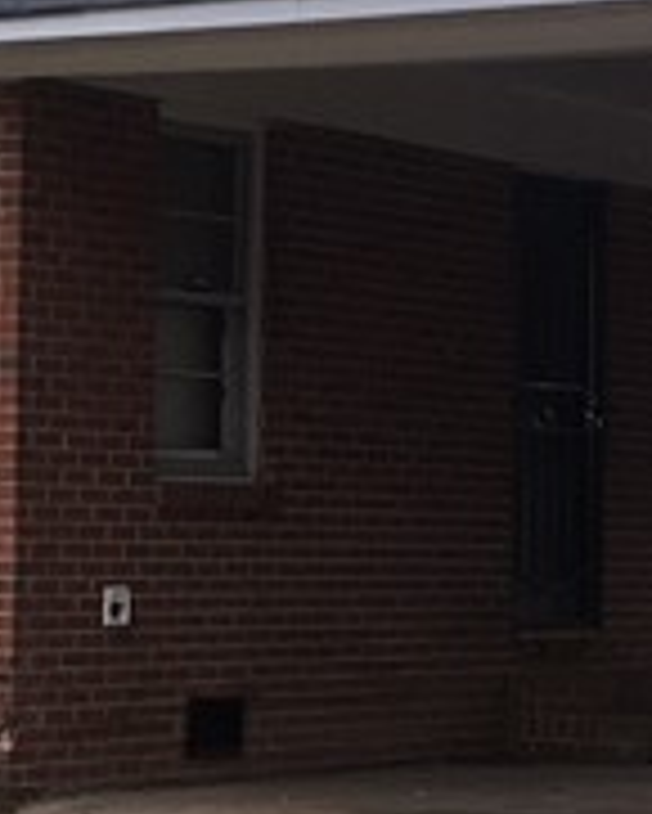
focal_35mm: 160
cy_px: 319
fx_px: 3856
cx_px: -324
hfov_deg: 9.4
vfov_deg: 12.0
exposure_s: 1/120
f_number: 2.2
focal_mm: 4.15
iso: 40
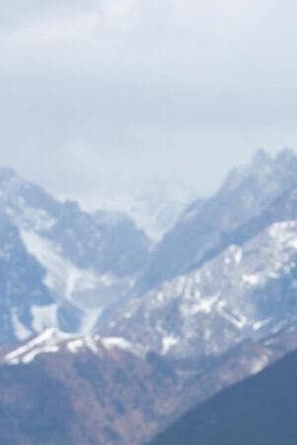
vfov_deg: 7.0
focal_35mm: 295
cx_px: 351
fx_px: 3648
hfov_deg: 4.6
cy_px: 413
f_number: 5
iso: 100
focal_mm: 85
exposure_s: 1/1000
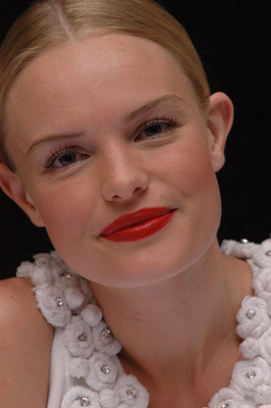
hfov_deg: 5.4
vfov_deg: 8.1
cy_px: 204
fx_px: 2884
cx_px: 136
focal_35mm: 255
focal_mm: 170
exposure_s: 1/400
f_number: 10
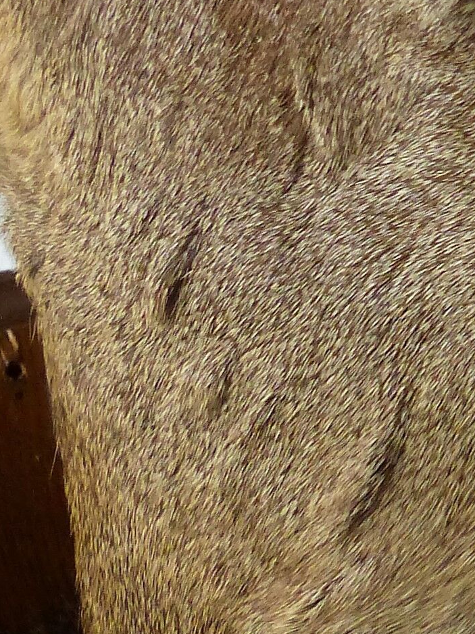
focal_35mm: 111
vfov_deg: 17.7
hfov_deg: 12.8
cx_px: 644
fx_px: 2030
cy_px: 220
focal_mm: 4.5
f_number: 2.8
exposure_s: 1/60
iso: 250
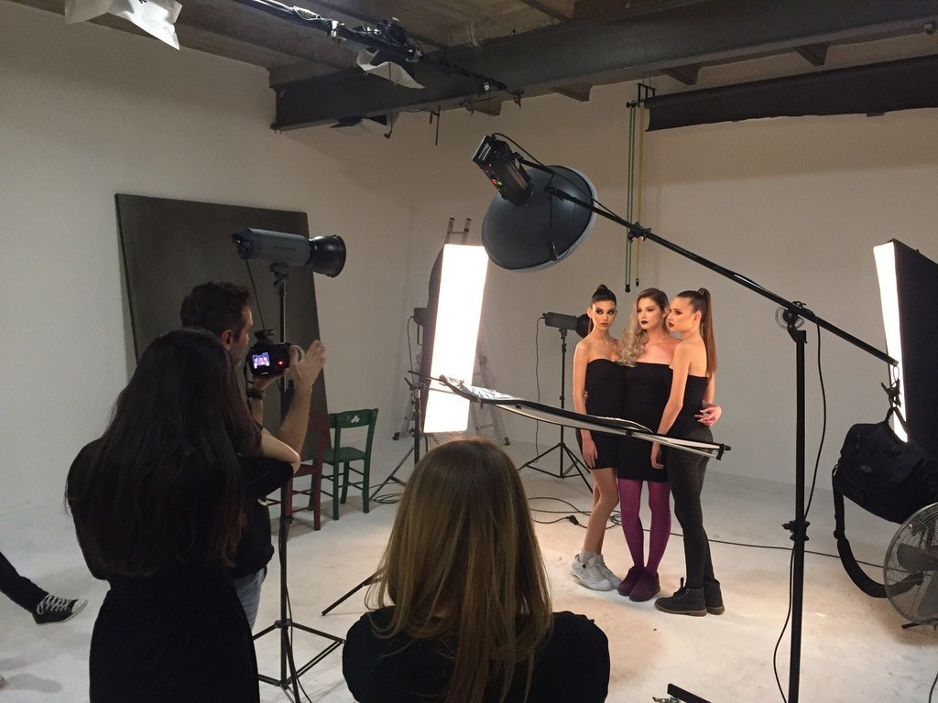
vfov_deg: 48.2
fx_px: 786
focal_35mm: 29
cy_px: 352
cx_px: 469
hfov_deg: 61.7
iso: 320
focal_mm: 4.15
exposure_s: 1/33
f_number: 2.2
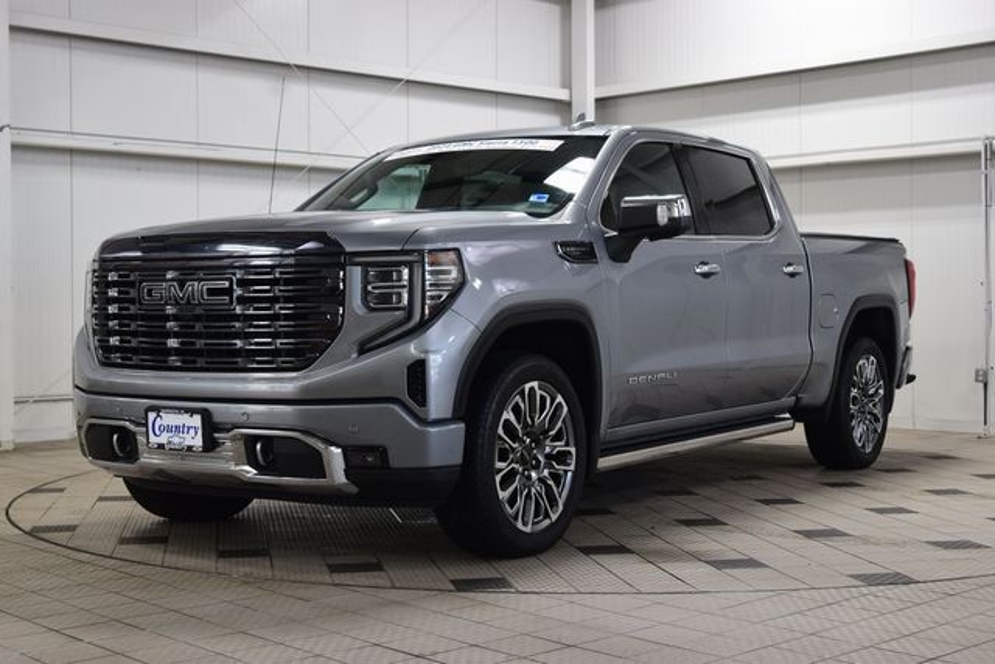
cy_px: 332
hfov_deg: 37.8
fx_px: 1451
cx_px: 498
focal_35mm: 52
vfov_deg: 25.8
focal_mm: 35
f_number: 6.3
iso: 400
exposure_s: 1/20
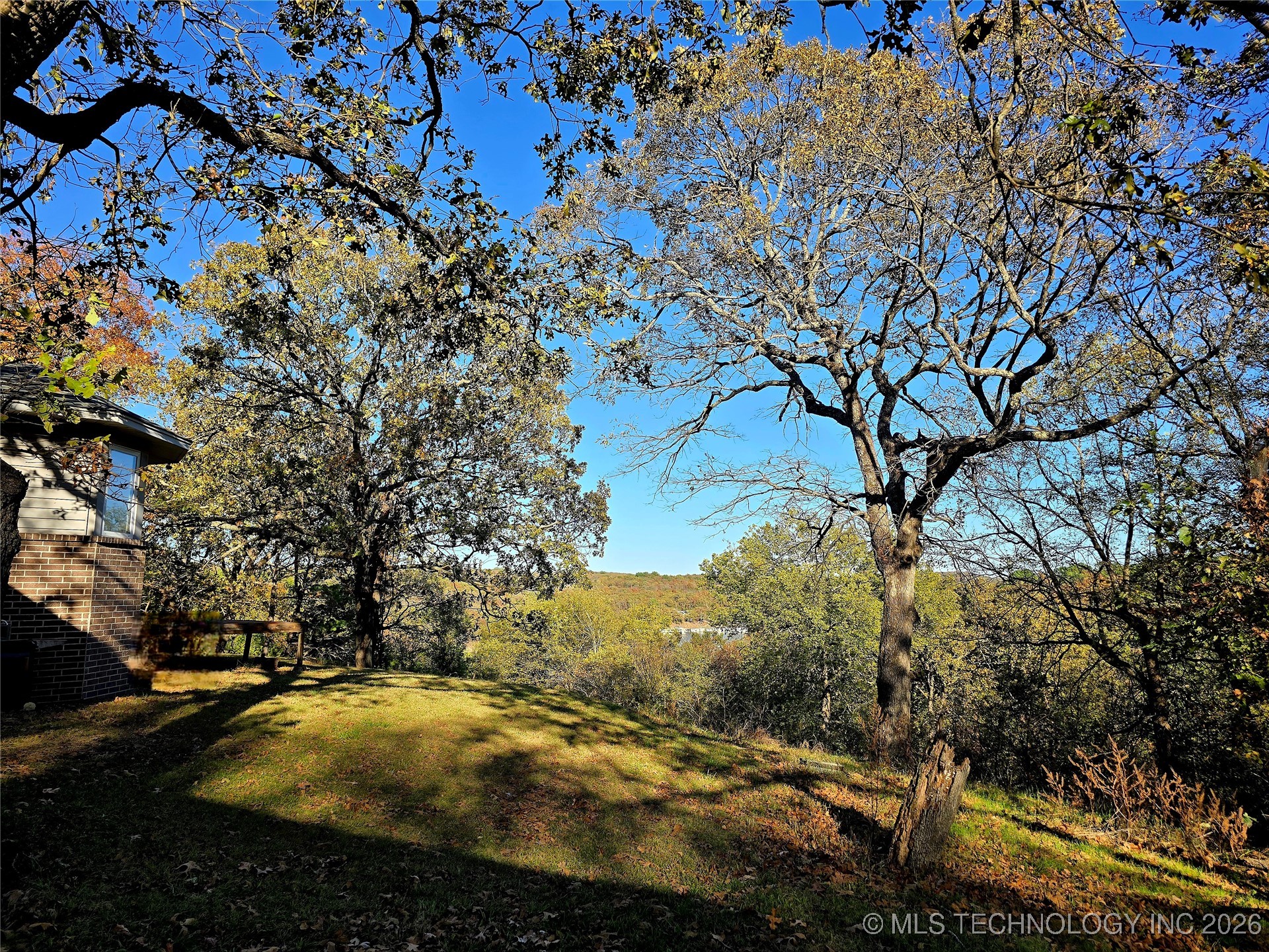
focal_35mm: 23
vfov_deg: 58.9
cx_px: 634
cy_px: 476
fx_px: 843
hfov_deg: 73.9
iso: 12
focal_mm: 6.3
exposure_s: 1/455
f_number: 1.7
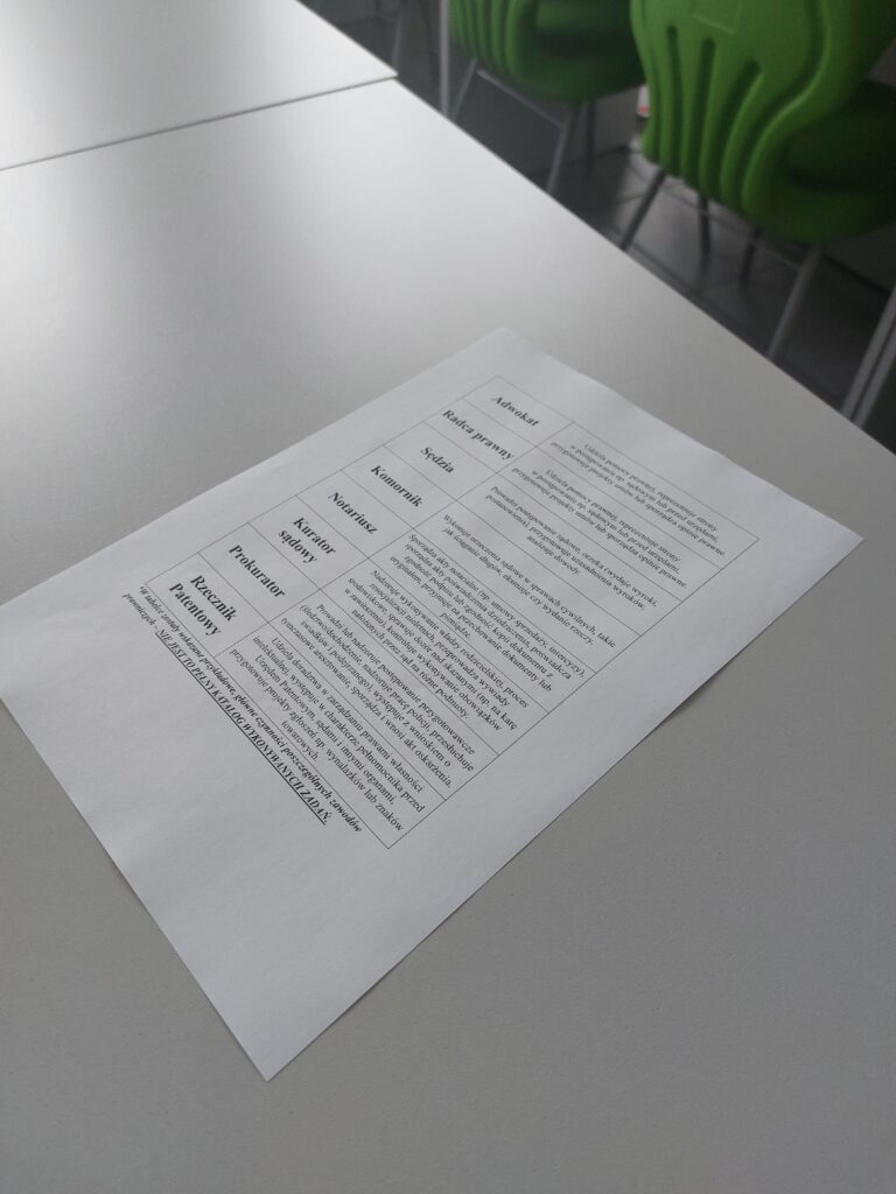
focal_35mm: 24
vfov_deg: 71.6
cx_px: 448
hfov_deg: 56.8
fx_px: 828
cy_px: 597
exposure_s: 1/120
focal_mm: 5.23
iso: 64
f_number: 1.8
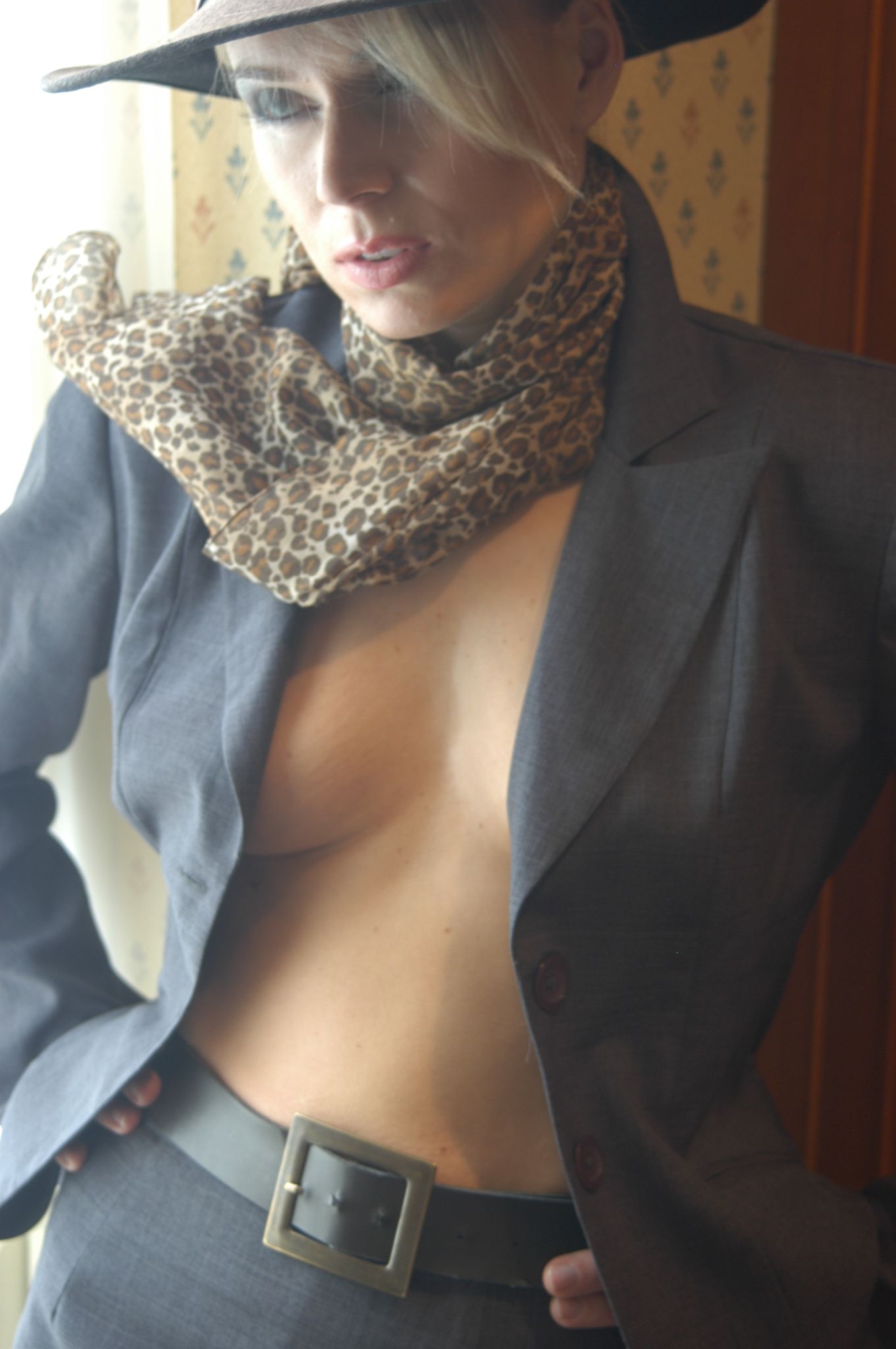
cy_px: 674
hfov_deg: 23.7
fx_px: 2133
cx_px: 448
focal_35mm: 57
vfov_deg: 35.1
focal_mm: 38
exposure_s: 1/10
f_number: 4
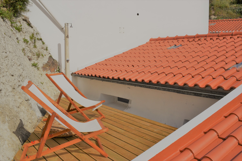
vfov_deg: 40.0
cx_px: 121
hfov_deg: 57.2
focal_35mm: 33
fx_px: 222
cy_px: 80
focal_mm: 22
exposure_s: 1/500
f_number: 11
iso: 200
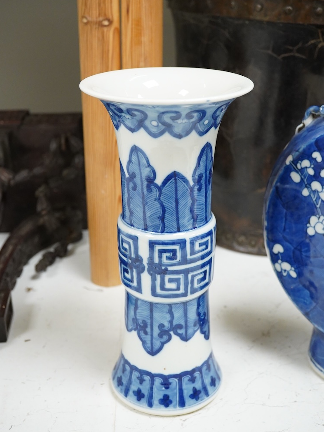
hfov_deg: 29.7
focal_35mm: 49
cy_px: 204
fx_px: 611
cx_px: 162
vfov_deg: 38.9
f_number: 7.1
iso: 2500
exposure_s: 1/160
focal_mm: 30
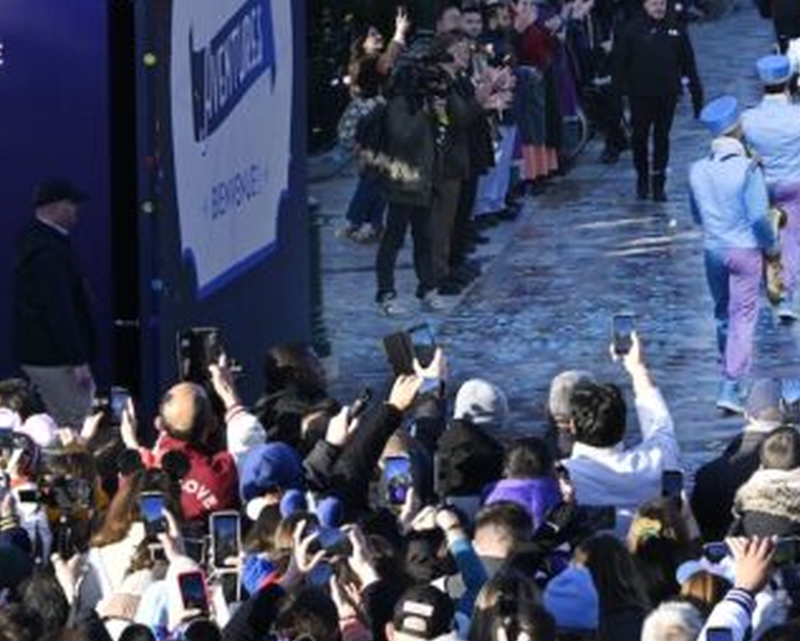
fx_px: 5378
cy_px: -73
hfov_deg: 8.4
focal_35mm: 227
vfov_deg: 6.8
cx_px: 1020
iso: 250
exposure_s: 1/160
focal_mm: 75
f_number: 9
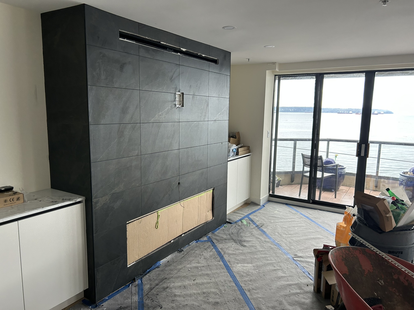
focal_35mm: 26
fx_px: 311
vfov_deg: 53.1
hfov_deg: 67.3
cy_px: 155
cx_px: 207
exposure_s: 1/121
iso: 100
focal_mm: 5.7
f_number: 1.5
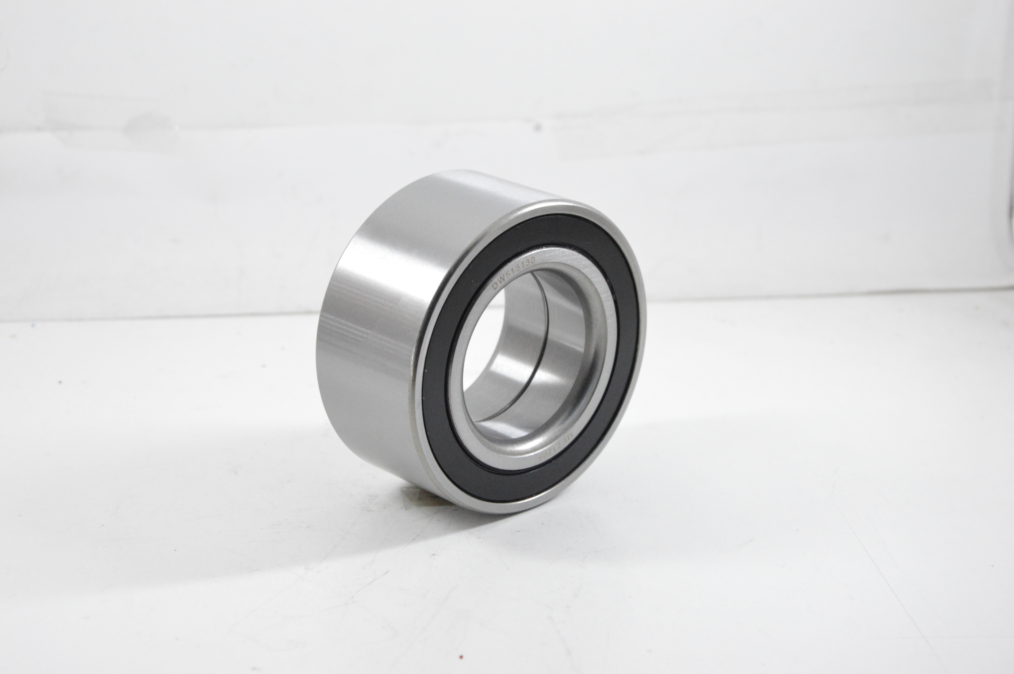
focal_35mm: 78
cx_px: 507
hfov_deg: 26.0
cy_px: 337
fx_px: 2195
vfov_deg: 17.5
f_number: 7.1
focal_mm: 52
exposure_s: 1/100
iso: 3200
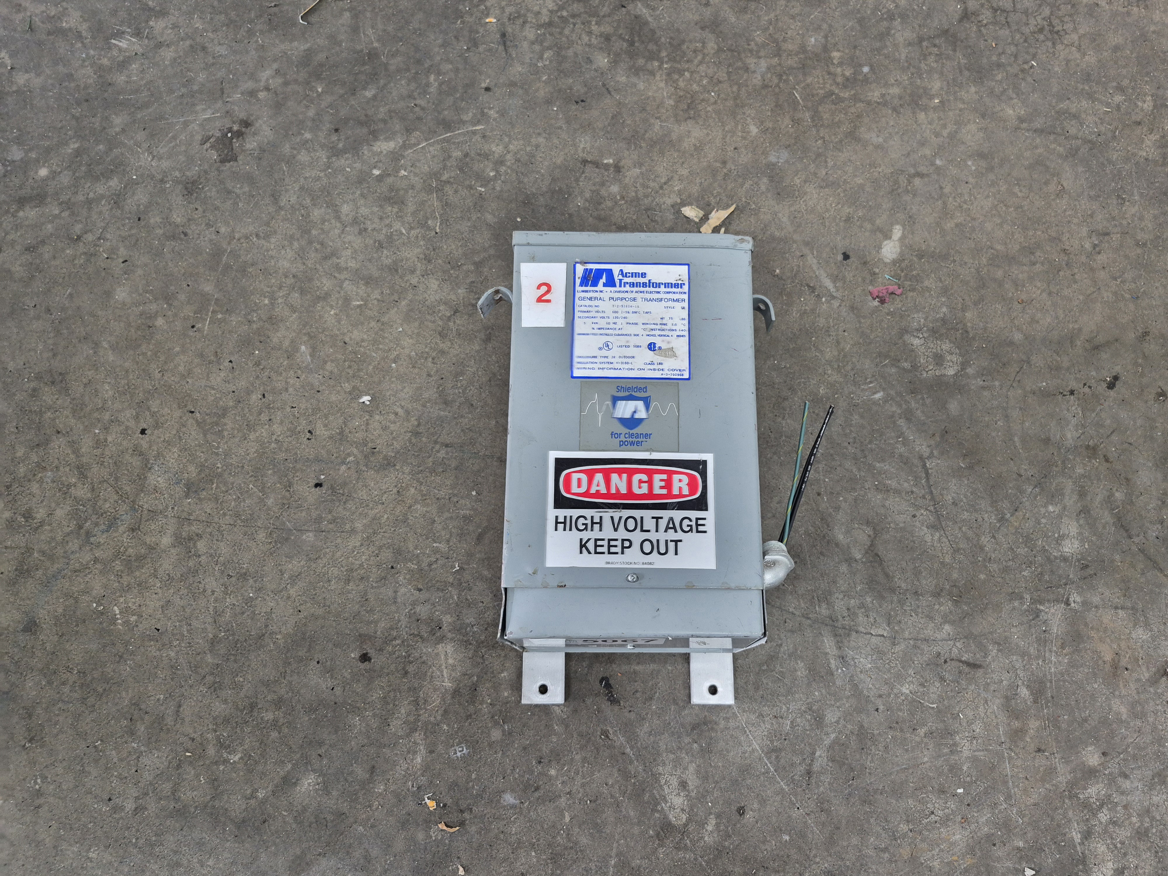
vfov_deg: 58.9
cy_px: 438
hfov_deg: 73.9
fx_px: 776
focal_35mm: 23
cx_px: 584
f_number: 1.8
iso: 250
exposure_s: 1/120
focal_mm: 5.4
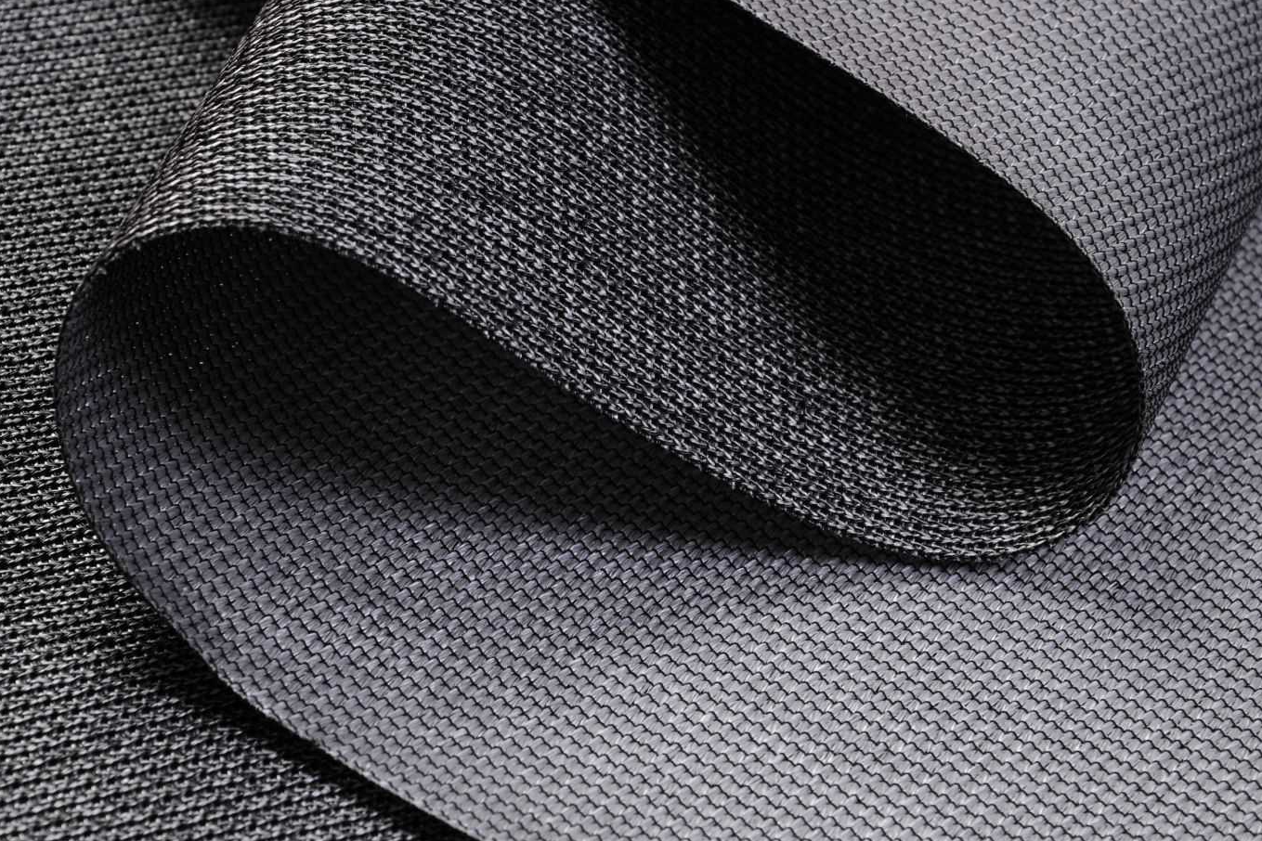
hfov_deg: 11.8
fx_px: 6083
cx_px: 572
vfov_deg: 7.9
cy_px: 383
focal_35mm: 174
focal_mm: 105
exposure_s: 1/60
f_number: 13
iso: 200
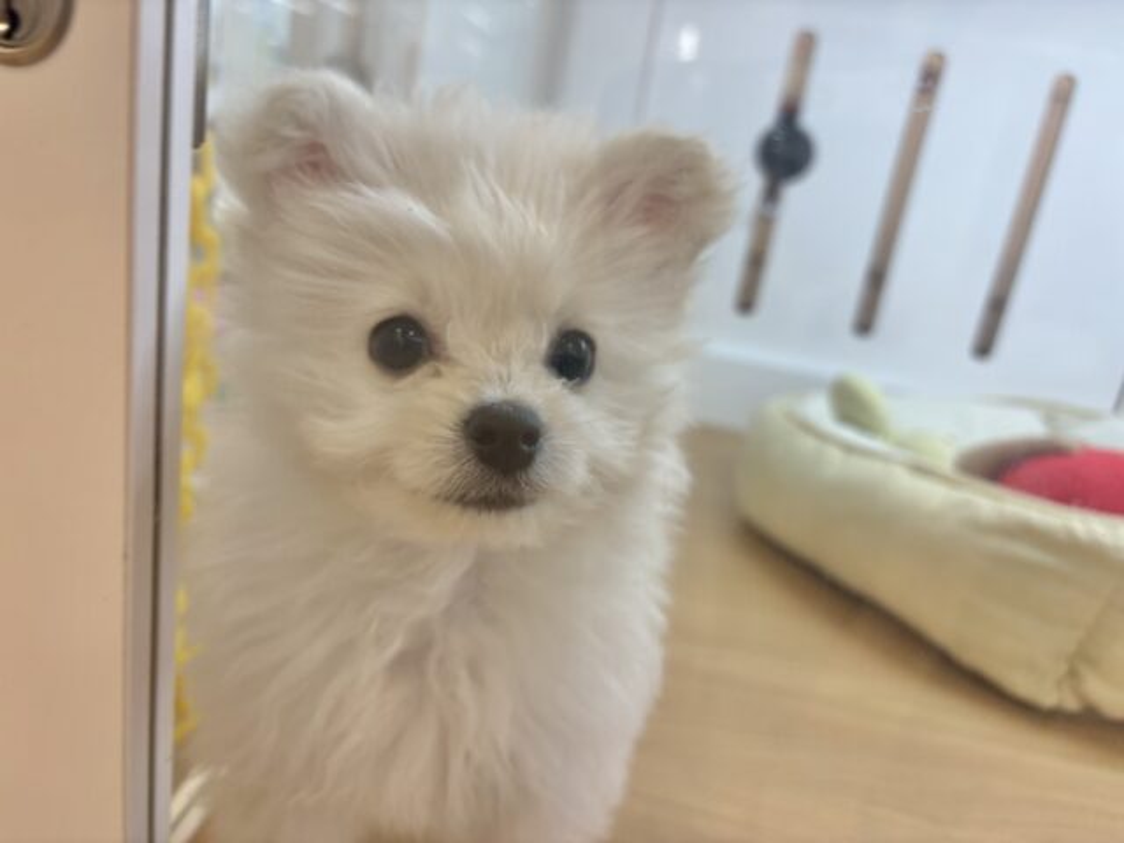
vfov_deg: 53.1
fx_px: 844
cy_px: 422
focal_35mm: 26
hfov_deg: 67.3
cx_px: 562
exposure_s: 1/100
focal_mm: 5.96
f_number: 1.6
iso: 64
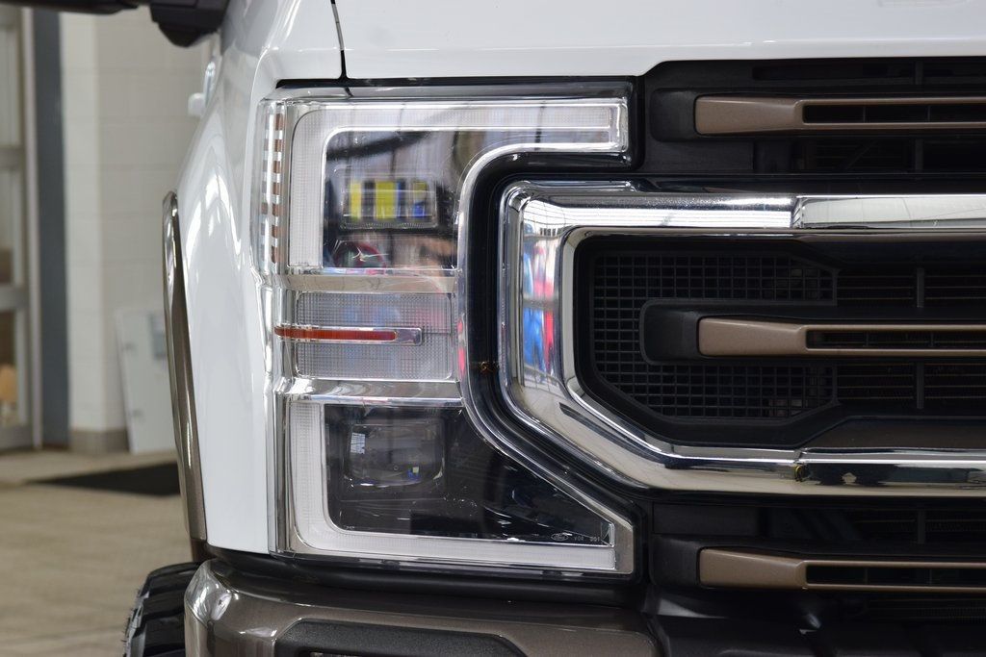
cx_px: 493
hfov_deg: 19.5
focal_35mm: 105
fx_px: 2876
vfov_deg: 13.0
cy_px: 328
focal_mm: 70
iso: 720
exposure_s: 1/30
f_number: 7.1
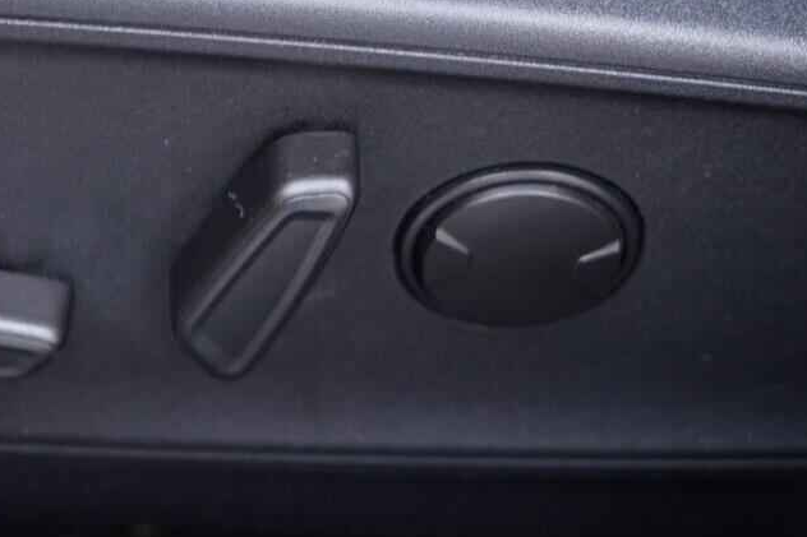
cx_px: 212
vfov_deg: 16.4
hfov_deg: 24.5
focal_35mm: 82
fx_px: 1838
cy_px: 34
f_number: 2.8
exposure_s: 1/40
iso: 500
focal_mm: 24
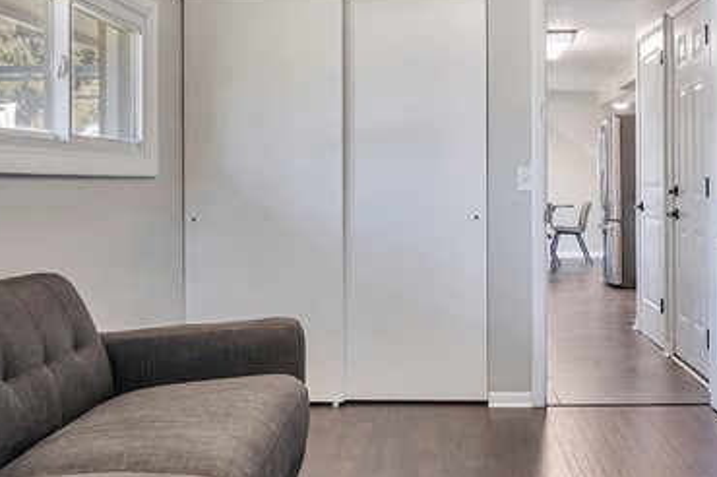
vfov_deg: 28.6
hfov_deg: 41.7
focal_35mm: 47
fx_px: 935
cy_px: 225
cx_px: 432
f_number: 4
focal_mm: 16
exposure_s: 1/80
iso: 400
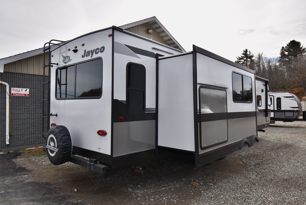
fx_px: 204
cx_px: 153
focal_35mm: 24
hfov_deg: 73.7
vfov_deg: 53.2
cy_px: 102
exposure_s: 1/400
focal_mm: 16
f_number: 10
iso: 200
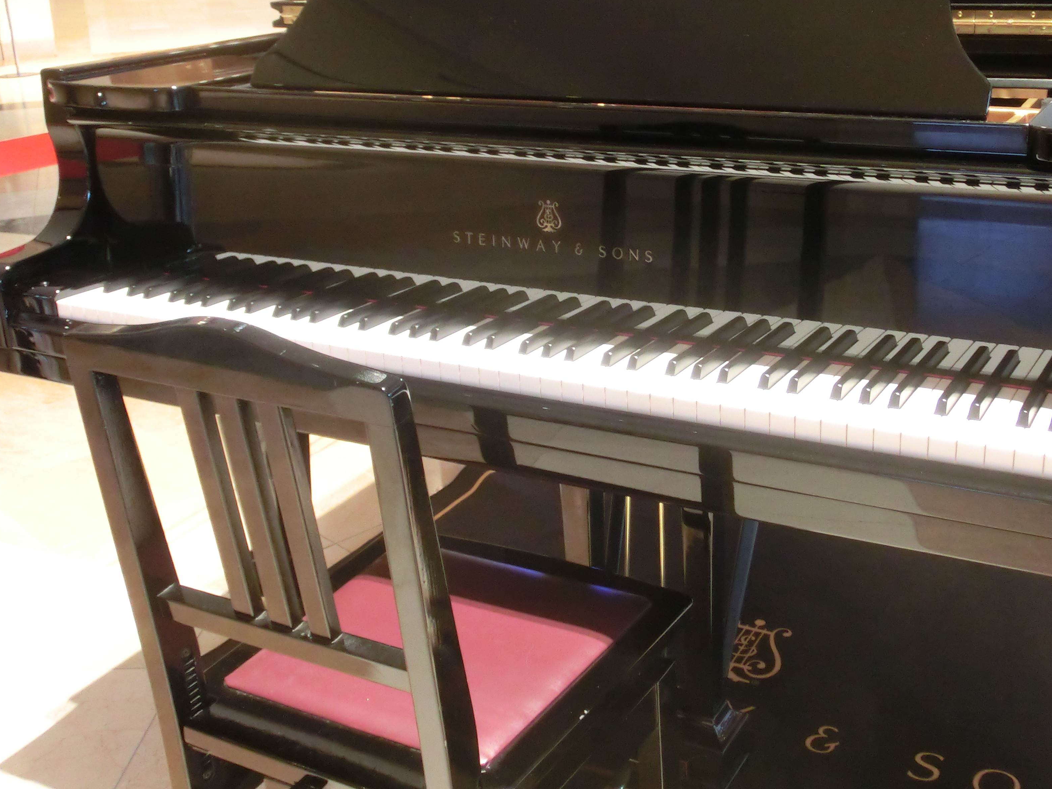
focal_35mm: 47
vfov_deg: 30.8
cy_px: 333
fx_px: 1428
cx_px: 605
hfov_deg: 40.3
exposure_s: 1/15
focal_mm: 6.61
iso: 800
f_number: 3.9
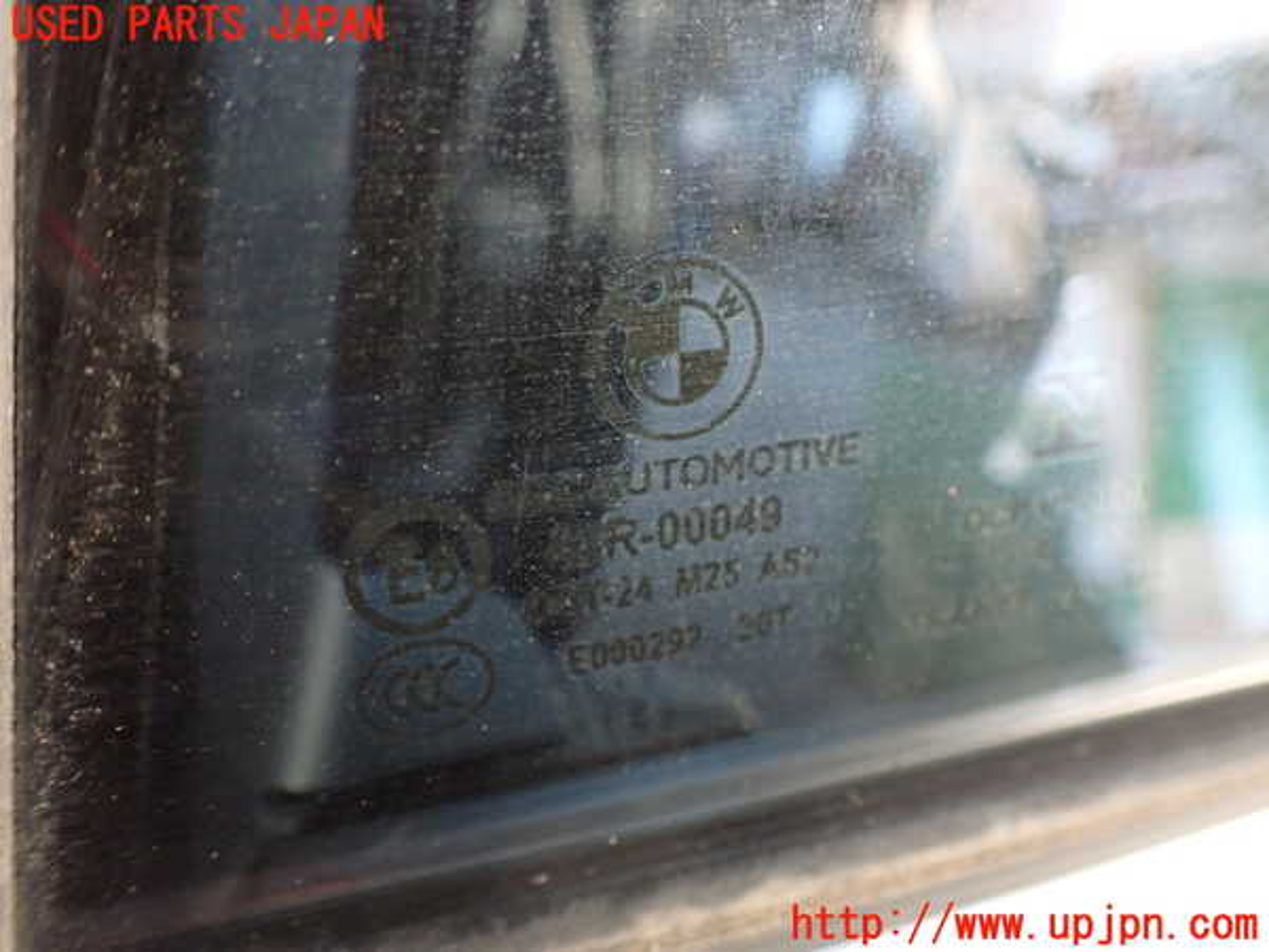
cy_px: 476
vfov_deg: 46.8
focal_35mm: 30
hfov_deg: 60.0
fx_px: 1100
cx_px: 634
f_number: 2.3
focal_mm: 5.4
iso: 800
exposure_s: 1/30
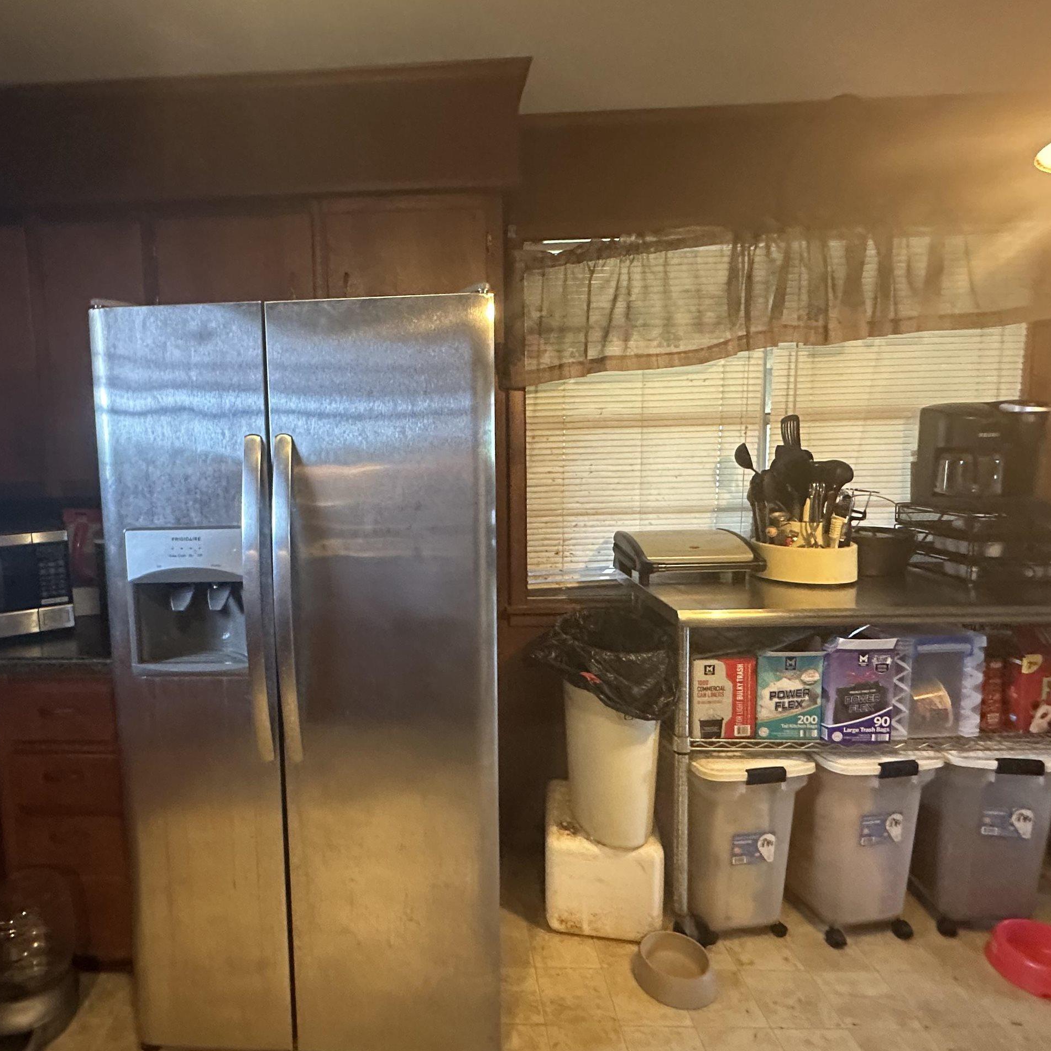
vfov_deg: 74.8
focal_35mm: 20
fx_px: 687
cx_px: 402
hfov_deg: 73.7
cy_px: 513
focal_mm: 2.22
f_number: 2.2
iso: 640
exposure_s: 1/60
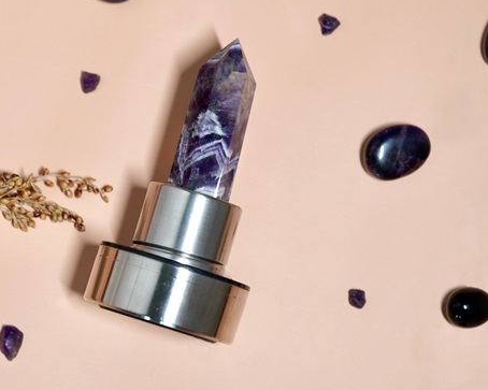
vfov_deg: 12.7
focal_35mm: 121
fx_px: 1747
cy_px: 168
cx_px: 203
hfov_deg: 15.9
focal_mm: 90
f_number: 5.6
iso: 500
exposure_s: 1/13
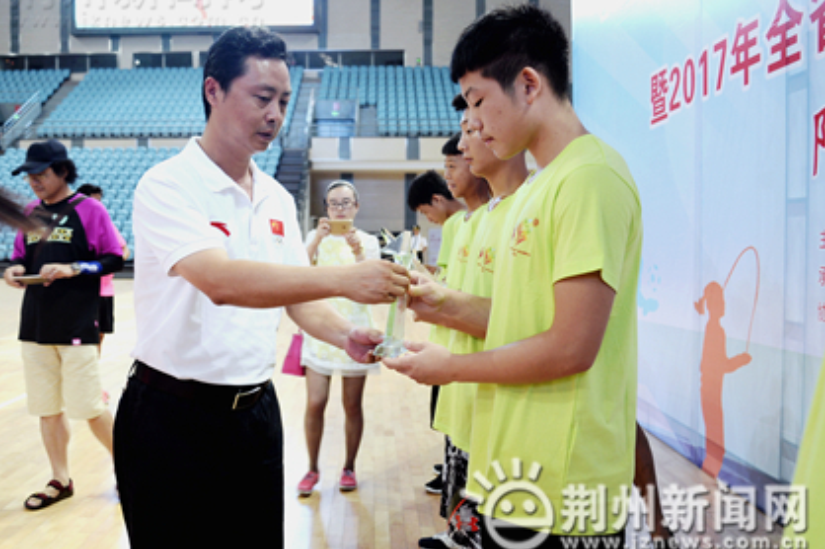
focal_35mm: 27
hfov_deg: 67.2
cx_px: 363
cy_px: 254
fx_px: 618
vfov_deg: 47.8
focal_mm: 24
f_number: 3.5
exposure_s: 1/60
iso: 560
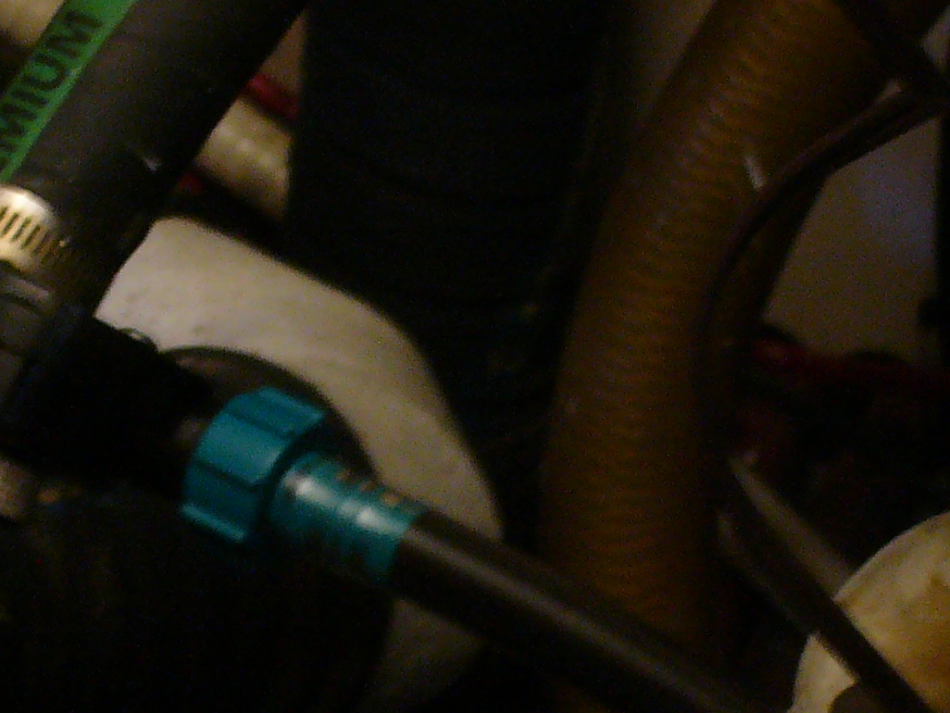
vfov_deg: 6.0
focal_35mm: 246
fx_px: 6753
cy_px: 628
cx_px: 492
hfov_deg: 8.0
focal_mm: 17.4
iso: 200
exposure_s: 1/8
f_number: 4.9
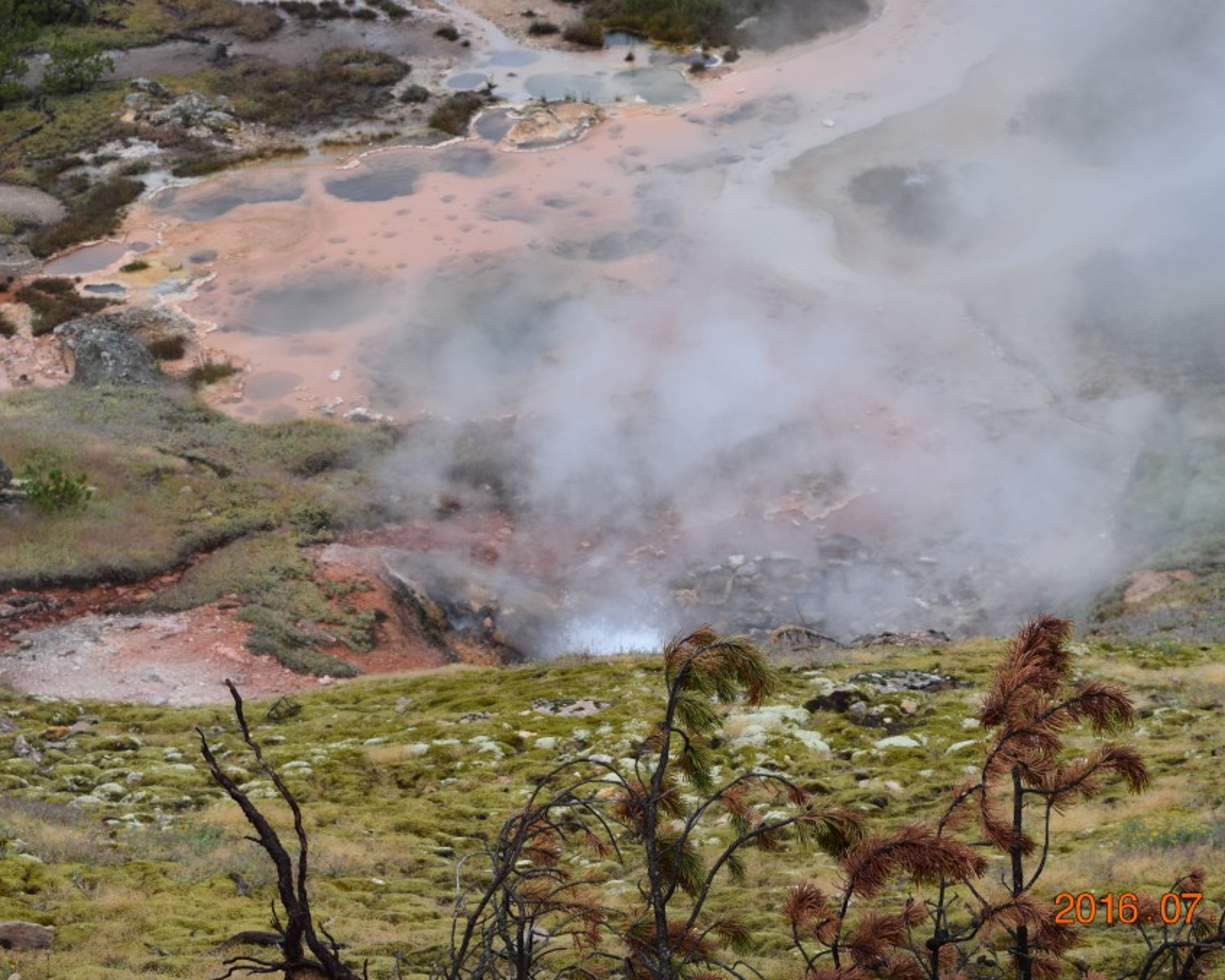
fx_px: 3393
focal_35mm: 94
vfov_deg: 16.4
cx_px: 665
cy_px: 490
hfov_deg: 20.5
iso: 200
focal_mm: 55
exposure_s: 1/320
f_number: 9
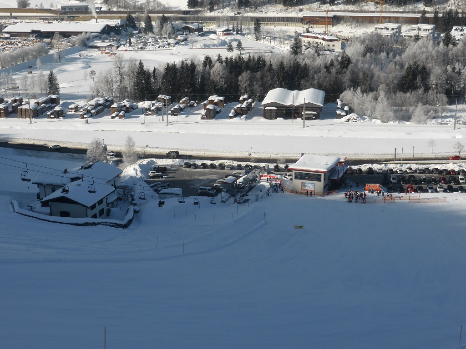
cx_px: 233
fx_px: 713
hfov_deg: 36.2
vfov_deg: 27.5
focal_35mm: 53
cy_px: 174
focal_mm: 9
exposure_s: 1/1000
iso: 100
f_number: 4.4
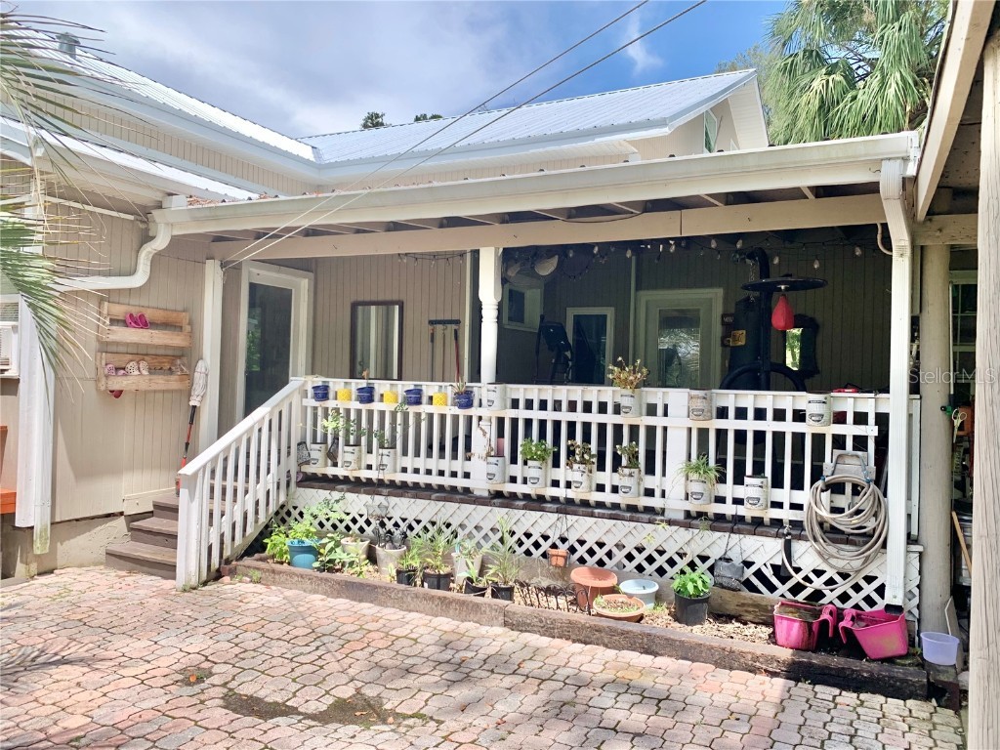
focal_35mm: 26
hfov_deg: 67.3
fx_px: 751
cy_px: 375
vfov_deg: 53.1
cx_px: 500
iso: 25
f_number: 1.8
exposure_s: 1/701
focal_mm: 4.25
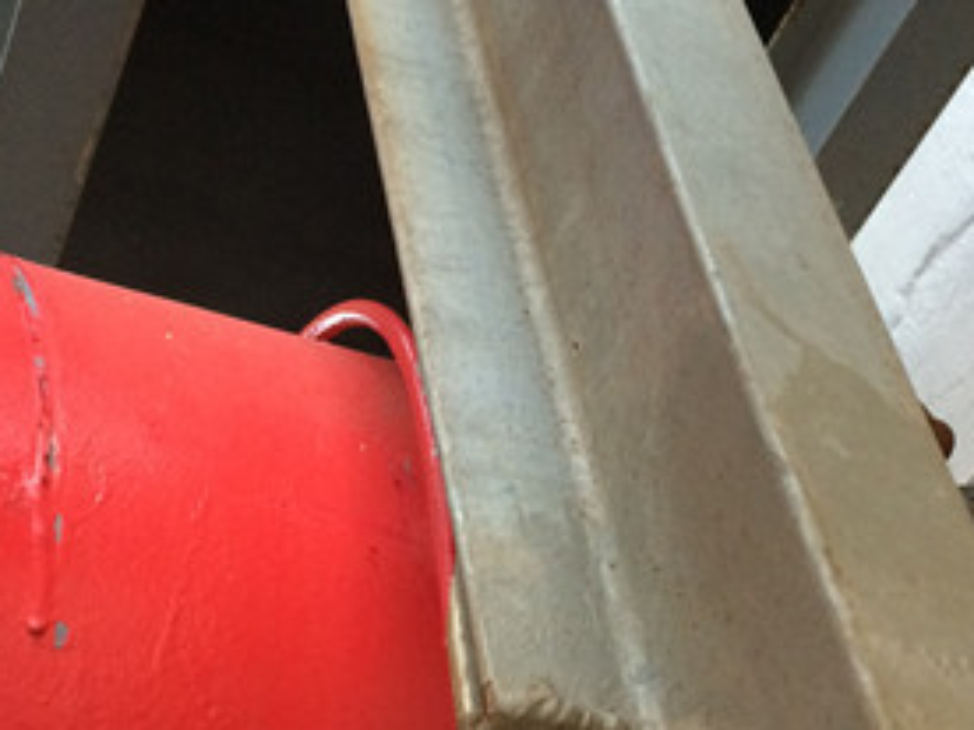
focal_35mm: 63
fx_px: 1773
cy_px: 709
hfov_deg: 30.7
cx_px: 515
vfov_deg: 22.5
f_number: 2.2
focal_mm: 4.15
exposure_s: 1/30
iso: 200
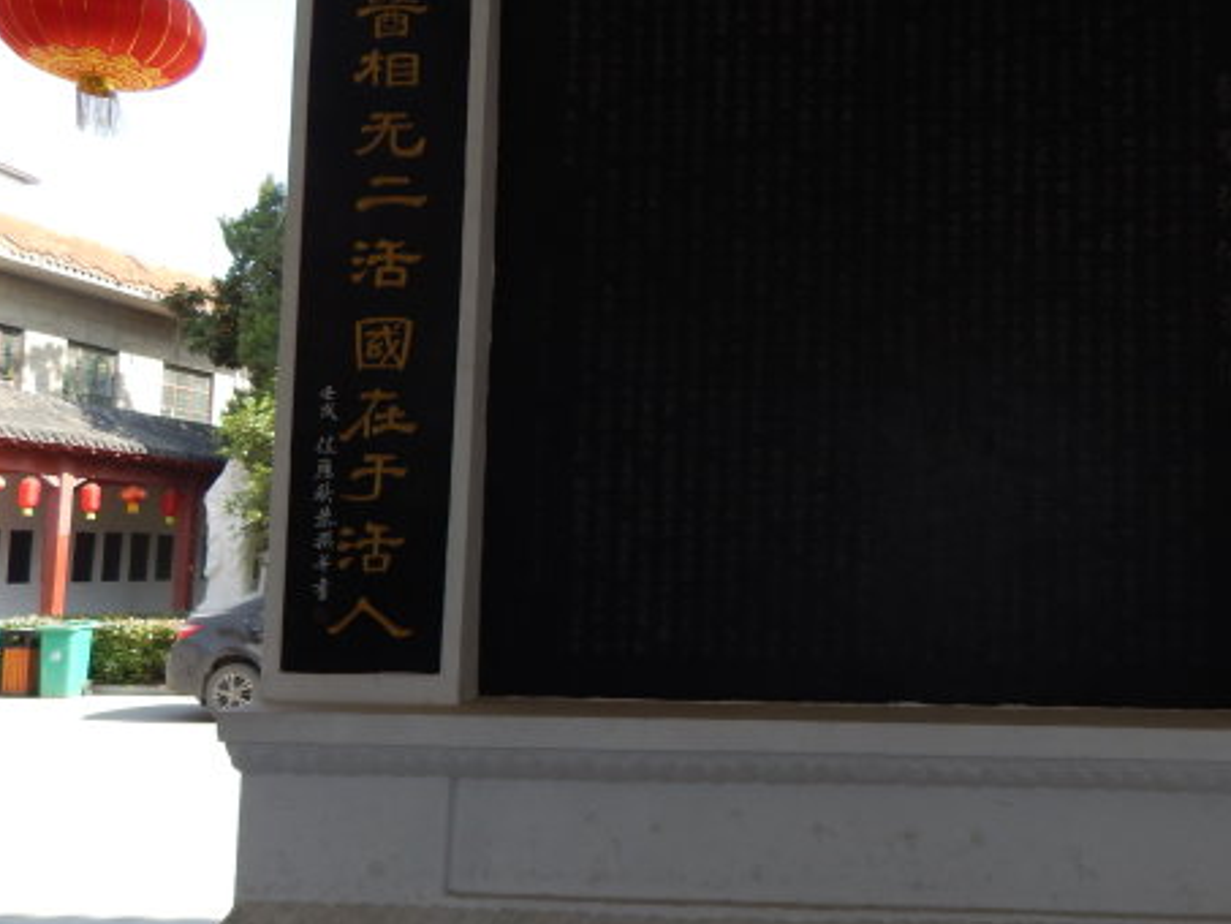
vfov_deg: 40.7
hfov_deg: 50.7
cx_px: 908
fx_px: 1245
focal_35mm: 35
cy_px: 458
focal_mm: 4
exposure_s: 1/400
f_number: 3
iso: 125
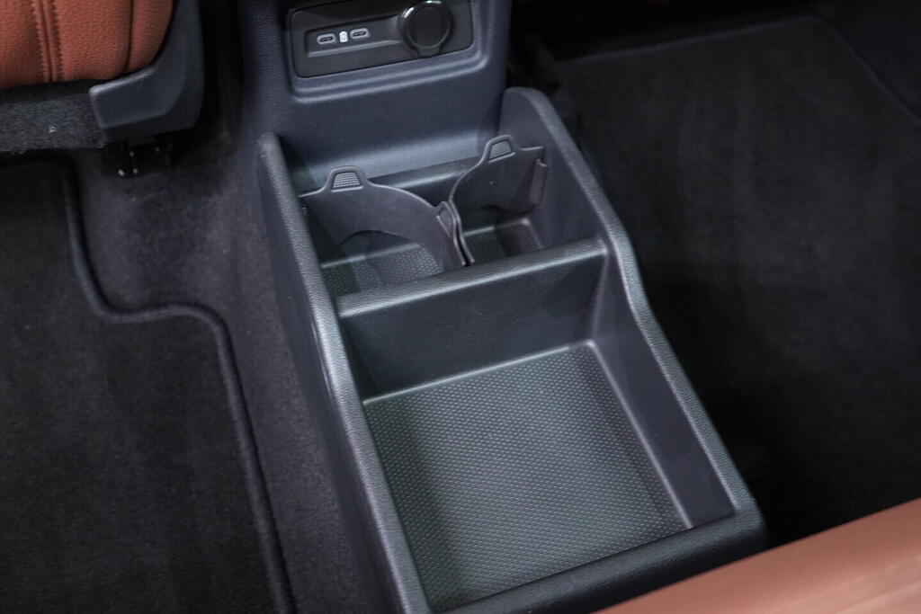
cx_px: 460
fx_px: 921
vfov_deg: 36.9
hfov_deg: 53.1
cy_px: 307
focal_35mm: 36
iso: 1250
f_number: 2.8
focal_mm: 24
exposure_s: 1/40
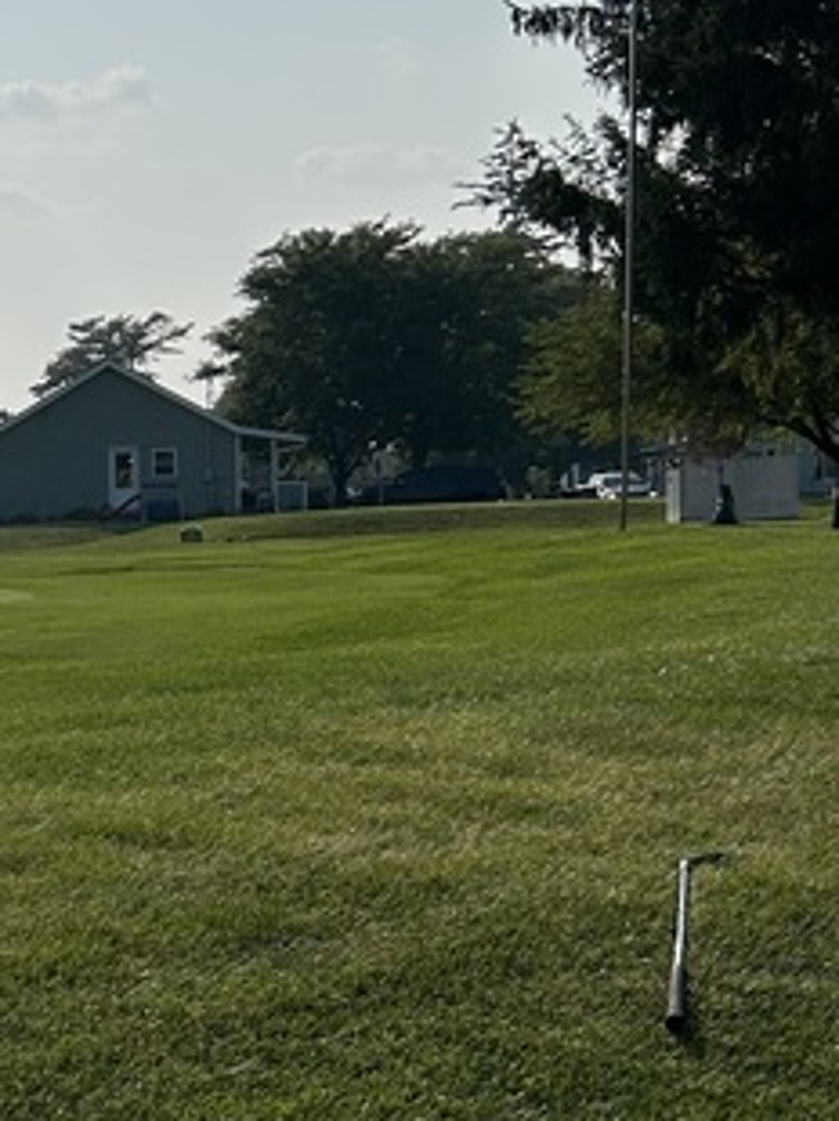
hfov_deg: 15.5
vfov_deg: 22.7
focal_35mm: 86
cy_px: 716
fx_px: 2783
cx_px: -492
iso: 50
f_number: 1.5
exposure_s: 1/16393
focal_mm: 5.7
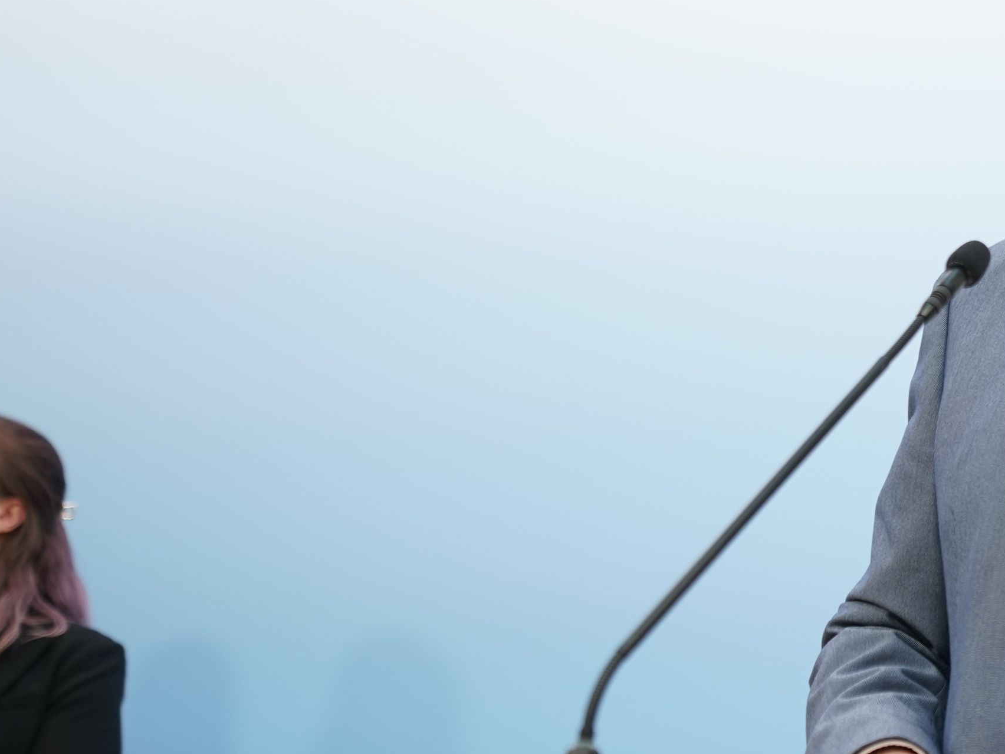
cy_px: 278
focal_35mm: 79
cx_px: 1164
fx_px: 2294
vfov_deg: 18.6
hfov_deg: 22.9
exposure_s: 1/160
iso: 200
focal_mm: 35
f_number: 2.8
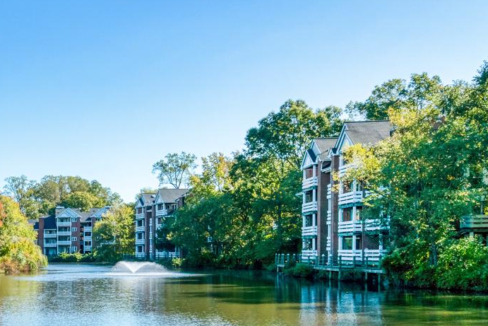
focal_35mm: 50
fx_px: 678
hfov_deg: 35.5
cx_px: -8
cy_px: 265
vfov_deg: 26.5
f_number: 8
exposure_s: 1/2000
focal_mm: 24
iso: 1250
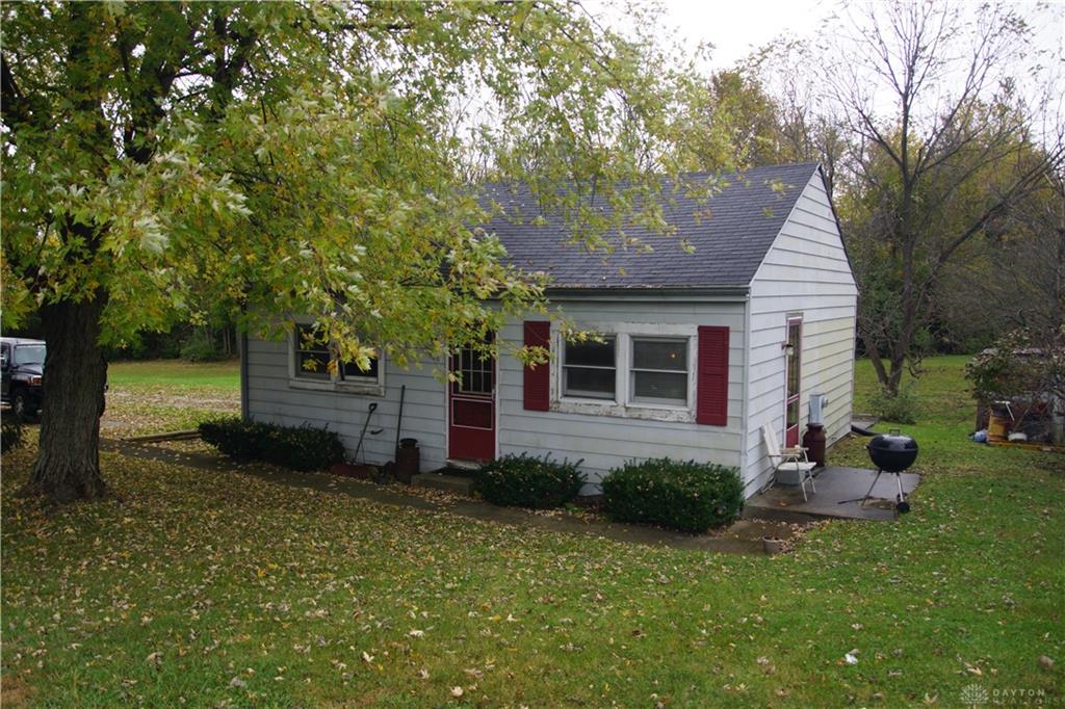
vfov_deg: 43.6
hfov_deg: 61.9
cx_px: 532
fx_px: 887
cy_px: 354
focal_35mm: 30
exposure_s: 1/80
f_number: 4
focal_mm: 20
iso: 100
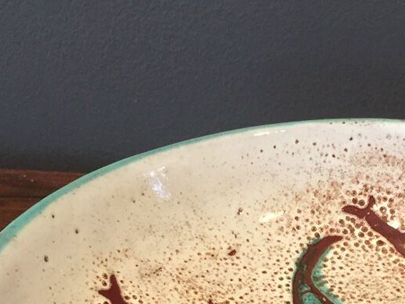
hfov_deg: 20.9
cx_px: 388
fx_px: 1065
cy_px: 373
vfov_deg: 15.6
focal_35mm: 91
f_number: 2.2
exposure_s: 1/17
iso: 100
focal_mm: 4.15
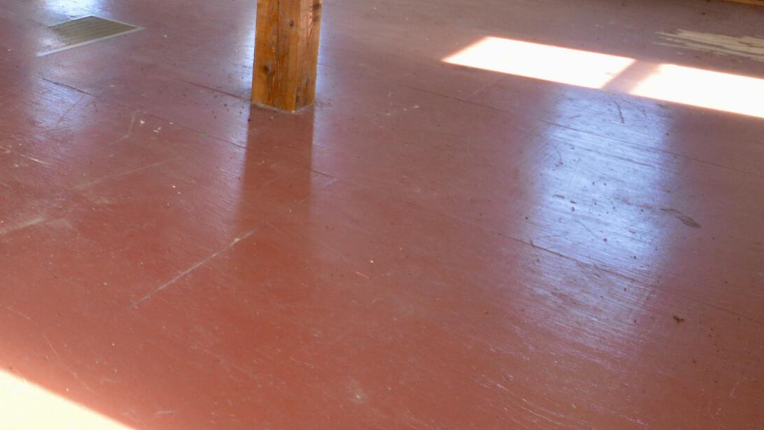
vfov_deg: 24.8
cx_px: -8
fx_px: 871
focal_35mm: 43
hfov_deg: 41.0
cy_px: -99
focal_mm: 10
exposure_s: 1/60
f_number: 4
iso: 400
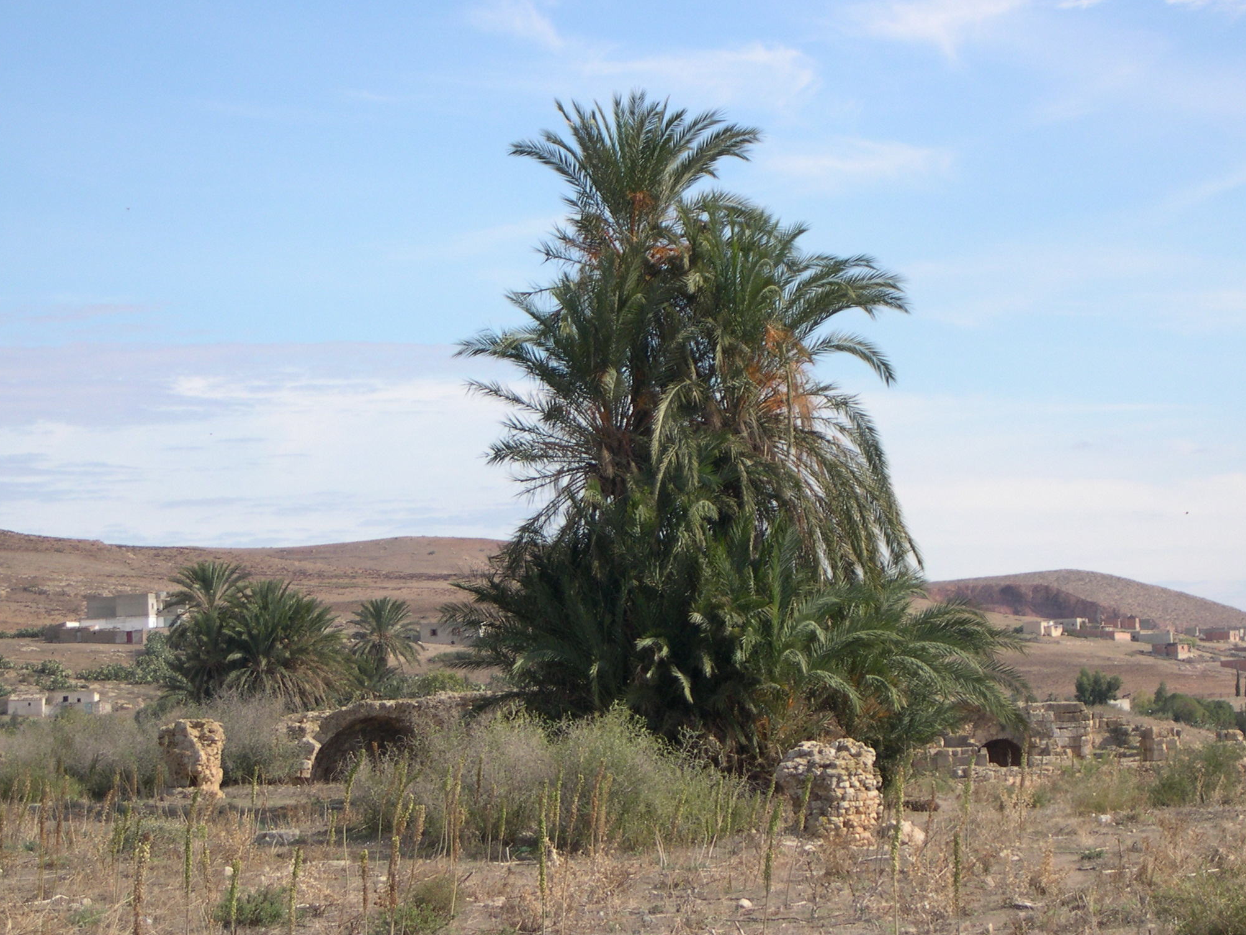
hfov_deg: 15.3
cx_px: 617
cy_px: 418
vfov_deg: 11.5
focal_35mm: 129
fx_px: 4643
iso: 100
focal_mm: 24
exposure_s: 1/410
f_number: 4.9
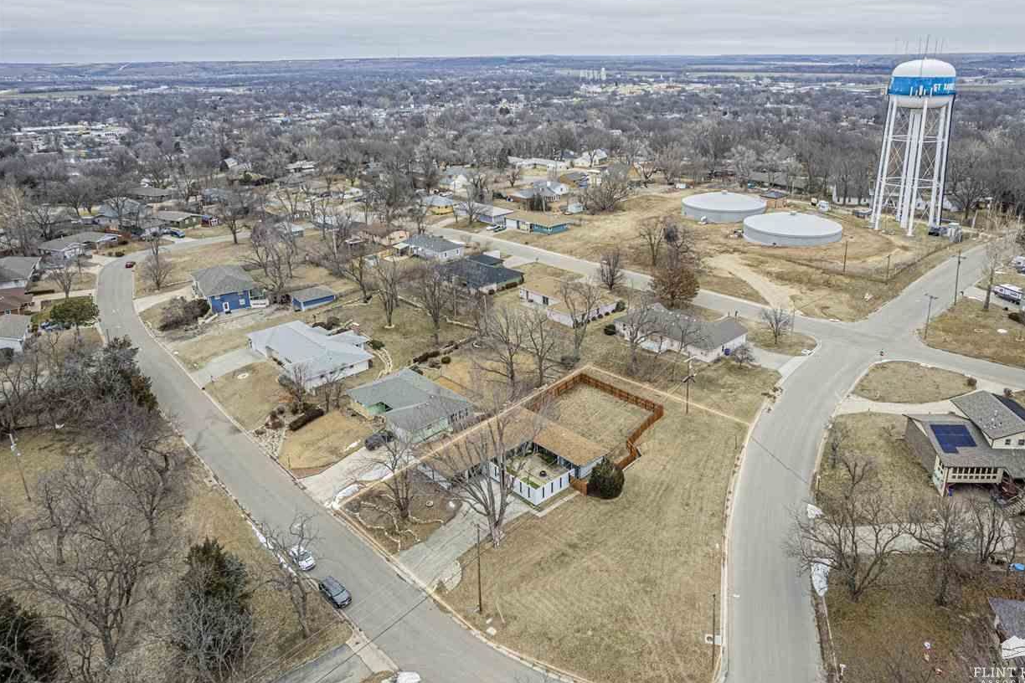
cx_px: 533
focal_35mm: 23
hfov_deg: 76.1
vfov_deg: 55.1
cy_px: 344
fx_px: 655
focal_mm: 8.38
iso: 100
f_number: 2.8
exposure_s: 1/500
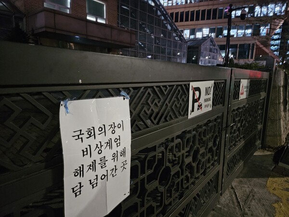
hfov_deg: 73.9
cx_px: 144
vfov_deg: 58.9
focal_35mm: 23
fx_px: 192
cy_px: 108
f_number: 1.8
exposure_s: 1/24
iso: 1250
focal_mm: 5.4
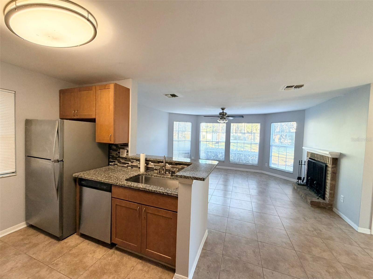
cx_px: 186
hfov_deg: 102.1
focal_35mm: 14
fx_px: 151
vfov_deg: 85.7
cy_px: 140
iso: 200
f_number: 2.2
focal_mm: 2.22
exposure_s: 1/60
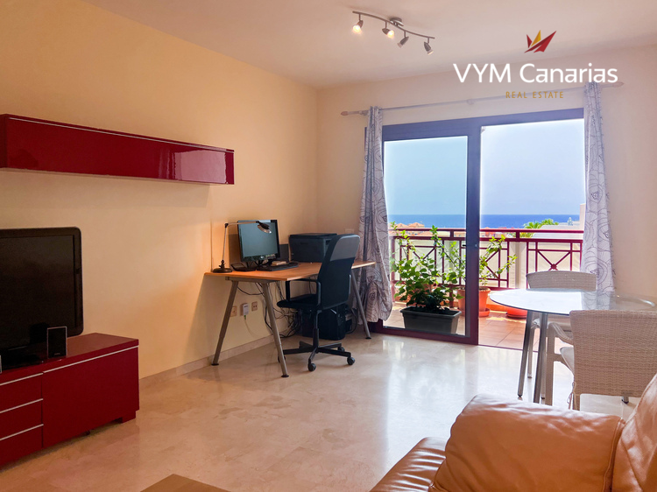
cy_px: 246
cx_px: 328
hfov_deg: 67.3
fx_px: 493
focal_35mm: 26
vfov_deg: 53.0
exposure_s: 1/1900
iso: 50
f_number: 1.5
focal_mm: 5.7
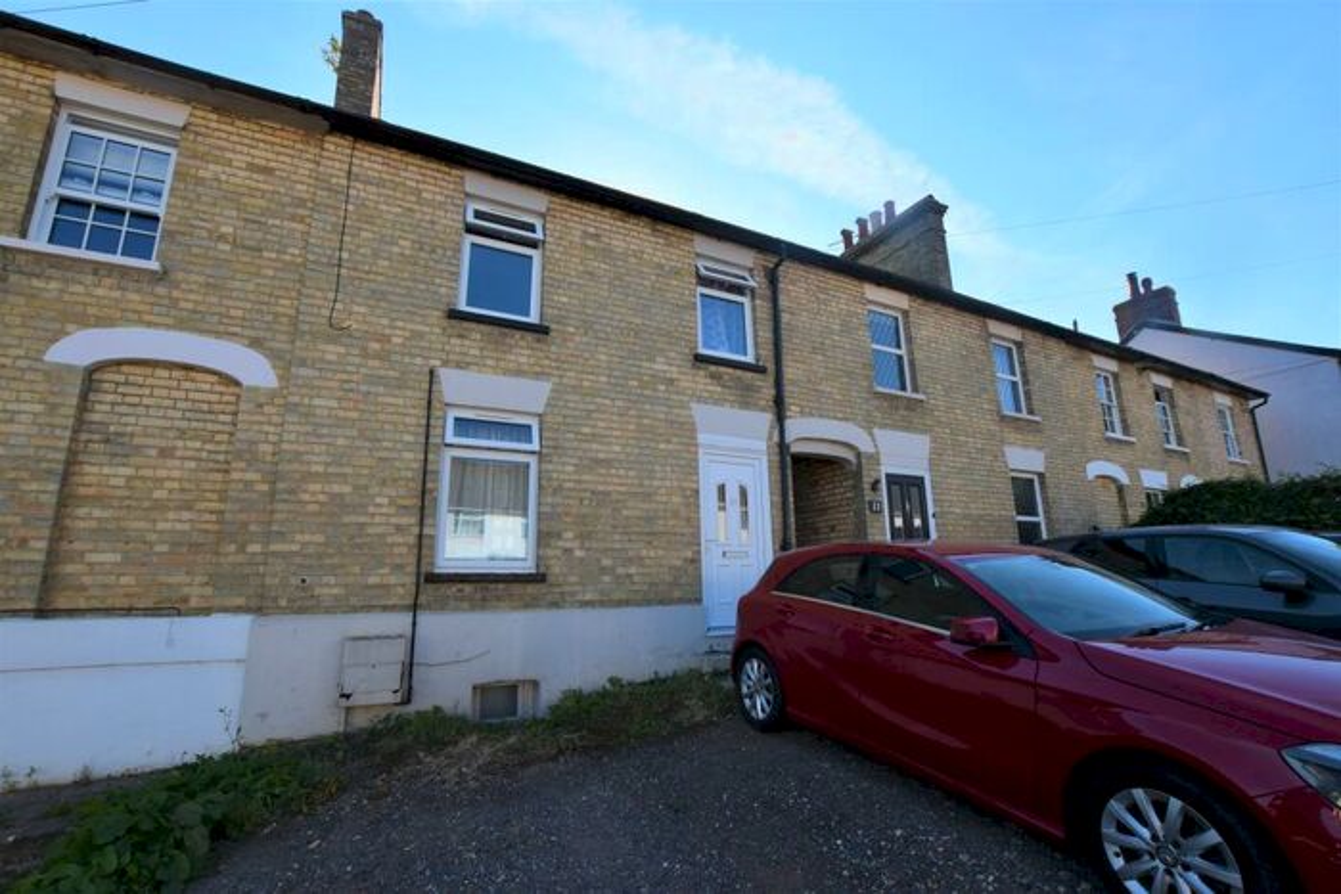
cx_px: 670
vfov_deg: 77.4
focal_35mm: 15
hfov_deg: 100.4
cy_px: 447
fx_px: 559
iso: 200
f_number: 8
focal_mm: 10
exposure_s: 1/250
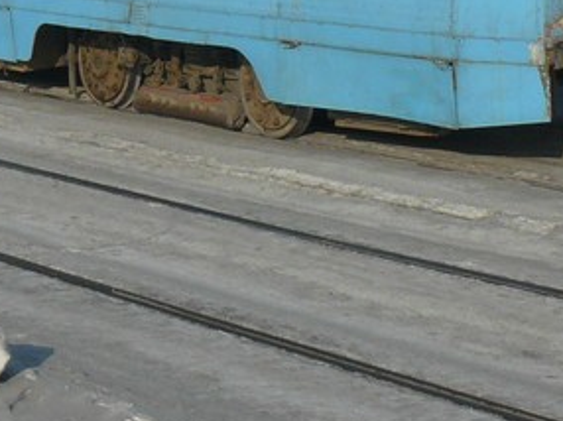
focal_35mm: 129
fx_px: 2096
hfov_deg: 15.3
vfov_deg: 11.1
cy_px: -165
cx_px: 191
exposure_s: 1/400
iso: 100
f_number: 6.3
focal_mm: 6
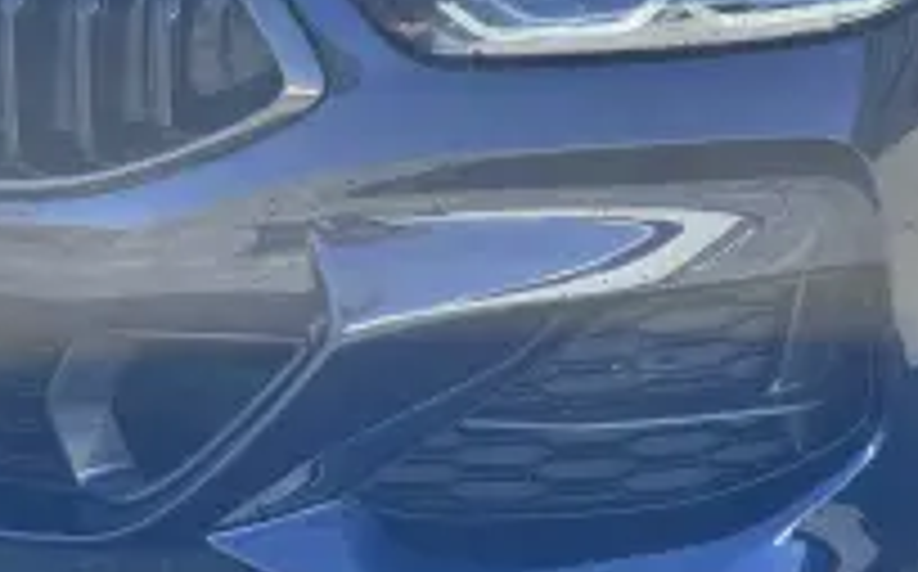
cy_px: 194
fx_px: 2249
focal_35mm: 90
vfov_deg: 14.5
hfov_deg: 22.9
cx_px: 234
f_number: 1.78
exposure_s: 1/876
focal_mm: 6.76
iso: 64
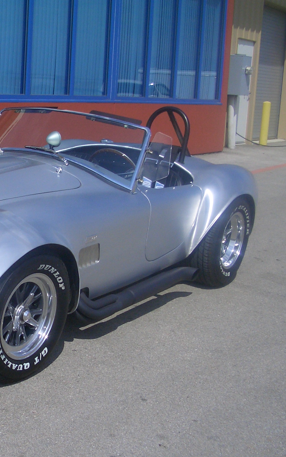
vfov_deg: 35.7
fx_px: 711
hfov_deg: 22.0
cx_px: 5
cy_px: 247
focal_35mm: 57
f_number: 4.3
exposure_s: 1/1600
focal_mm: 5.8
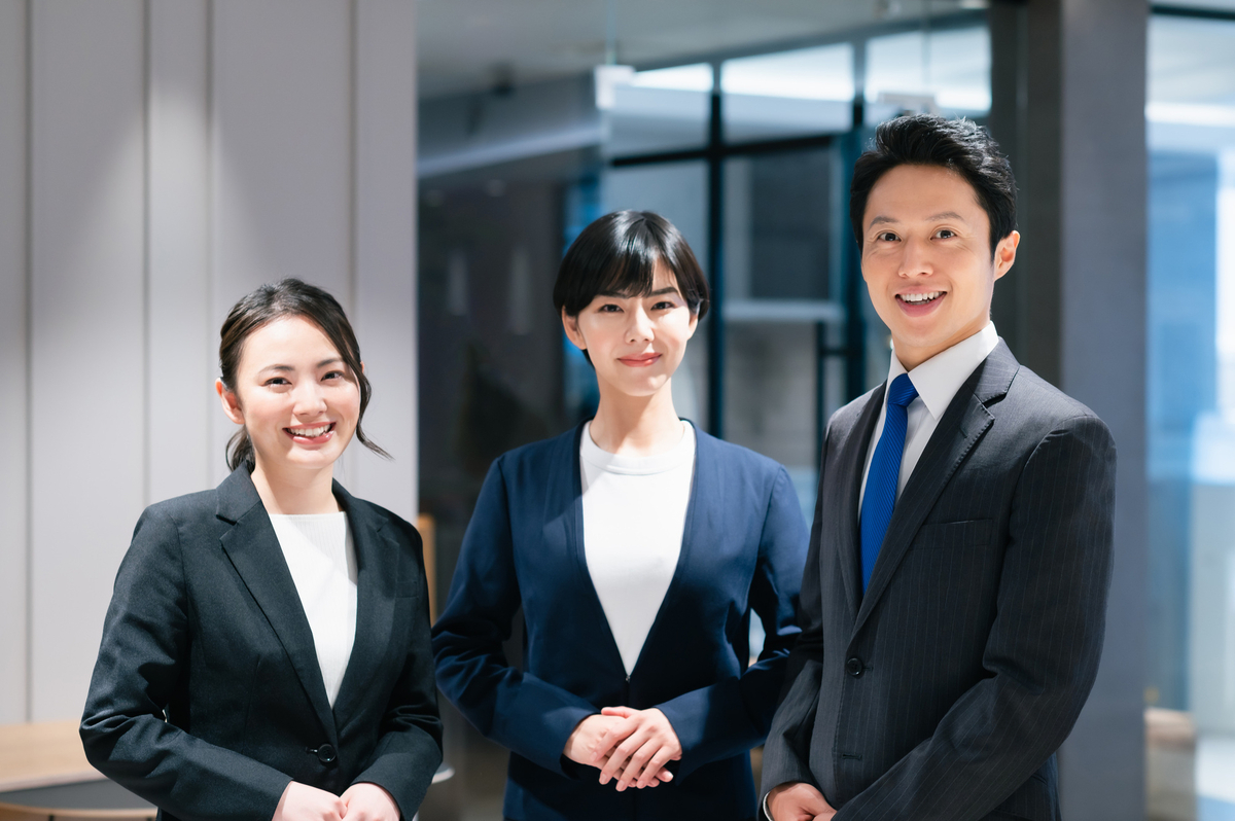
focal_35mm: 85
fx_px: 2914
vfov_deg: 16.0
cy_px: 410
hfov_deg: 23.9
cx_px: 618
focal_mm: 85
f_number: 3.2
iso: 640
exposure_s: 1/160
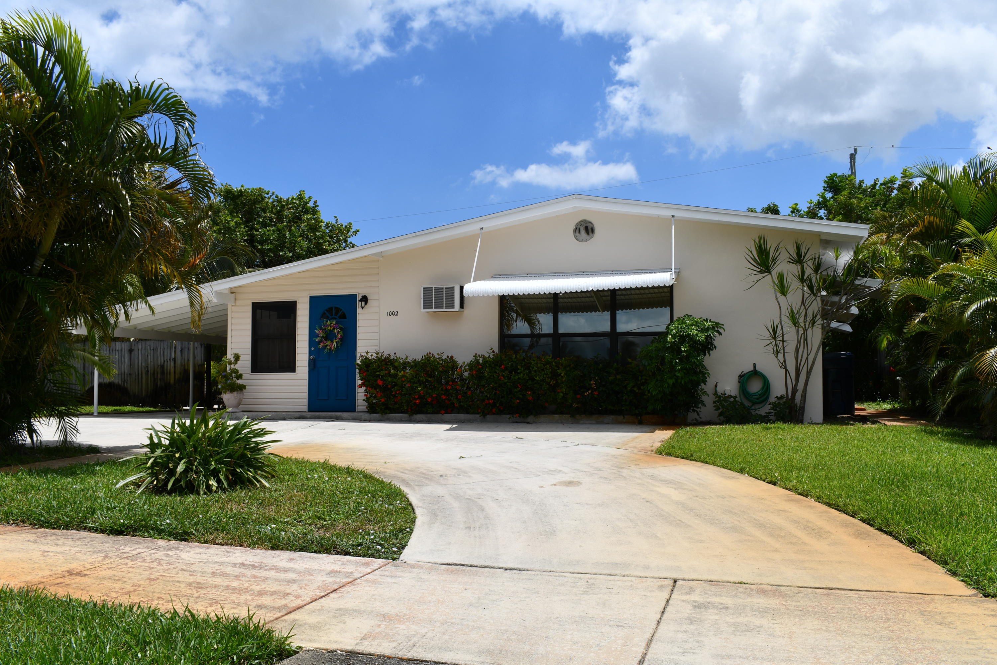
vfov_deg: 43.6
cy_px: 332
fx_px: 831
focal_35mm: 30
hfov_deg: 61.9
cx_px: 498
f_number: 10
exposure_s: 1/400
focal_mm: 20
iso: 100
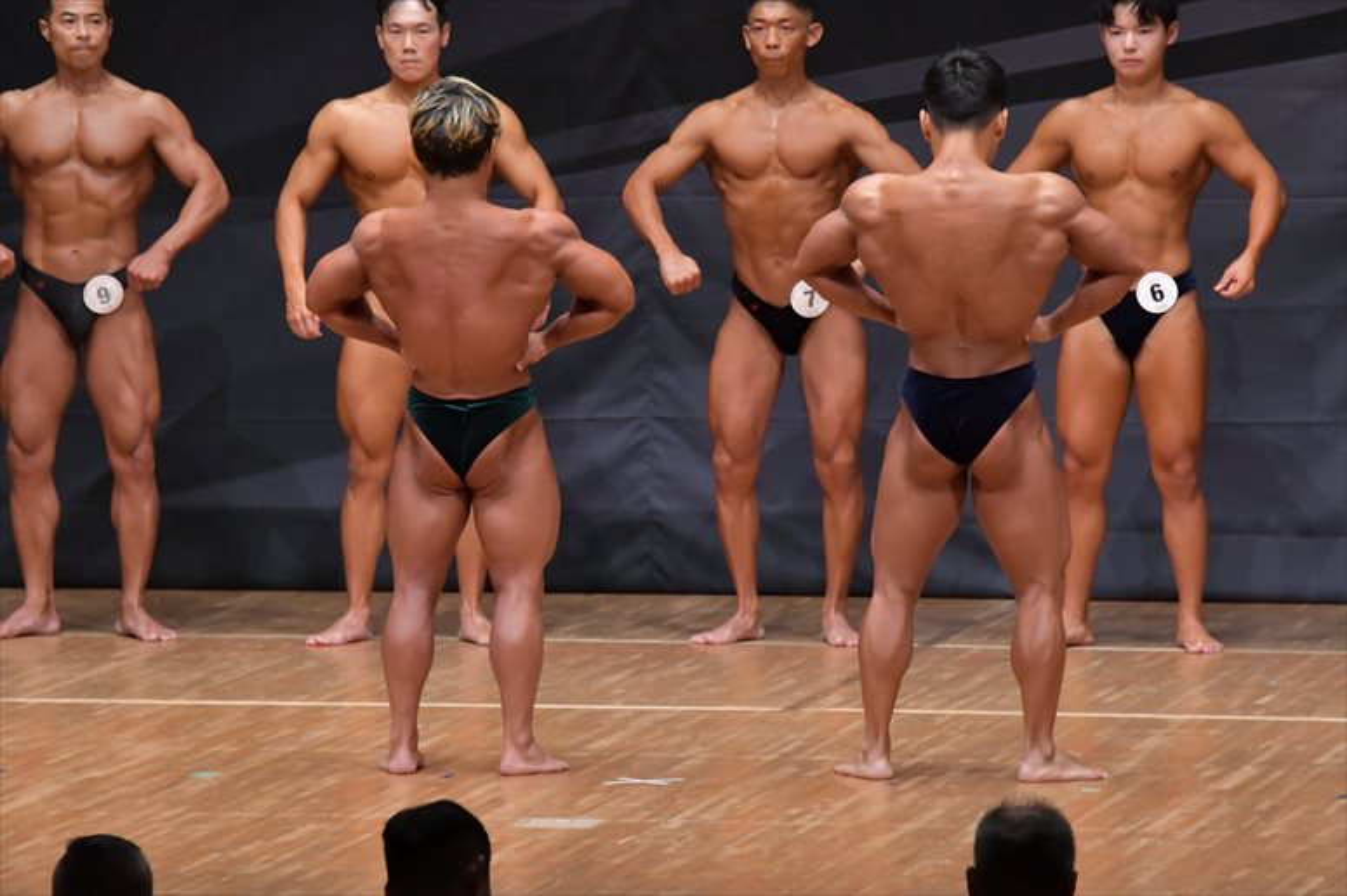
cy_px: 448
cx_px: 674
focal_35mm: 285
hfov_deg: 7.2
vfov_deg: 4.8
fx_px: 10659
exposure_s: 1/400
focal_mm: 190
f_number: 5.6
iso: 6400
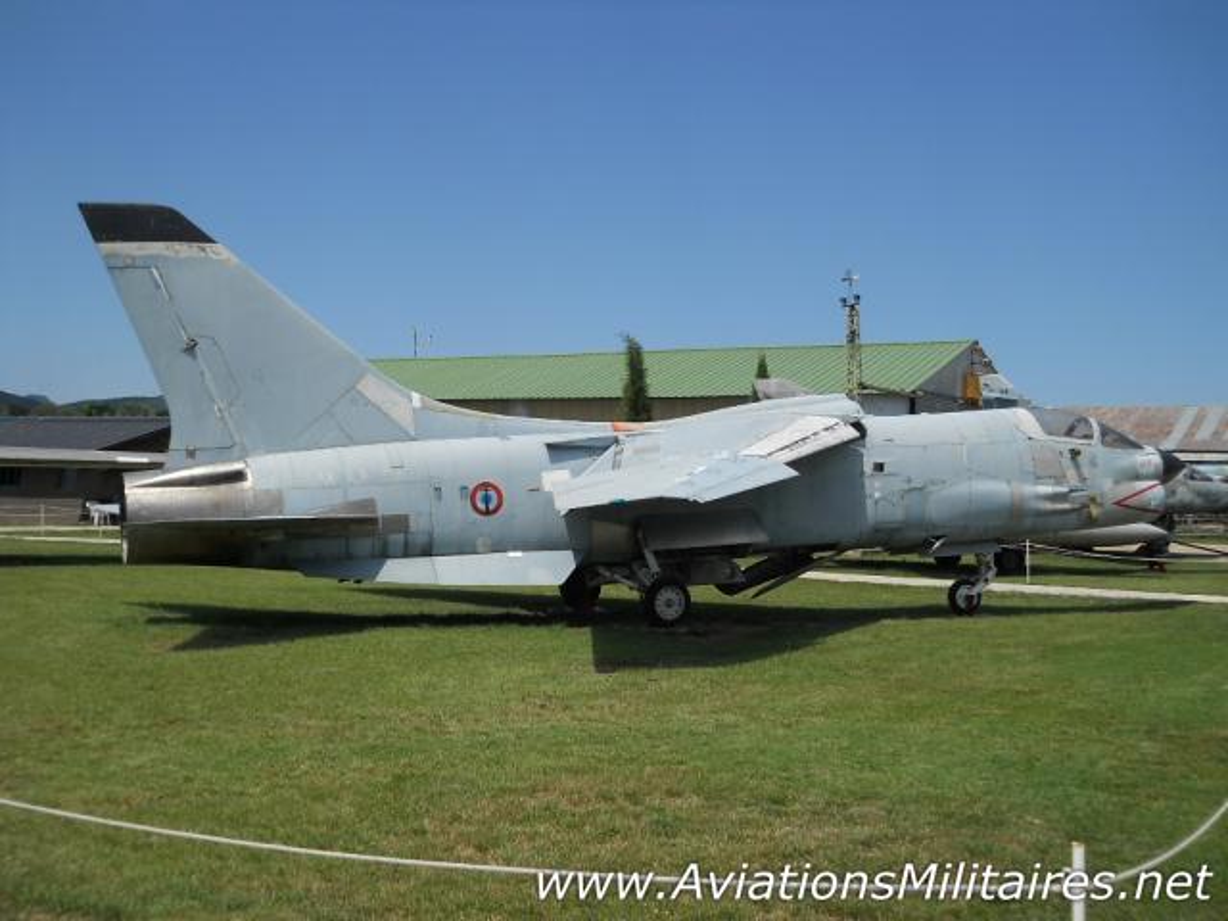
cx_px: 614
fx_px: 1454
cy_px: 460
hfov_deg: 45.8
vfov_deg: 35.1
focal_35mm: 41
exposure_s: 1/500
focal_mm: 6.72
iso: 80
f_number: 5.5
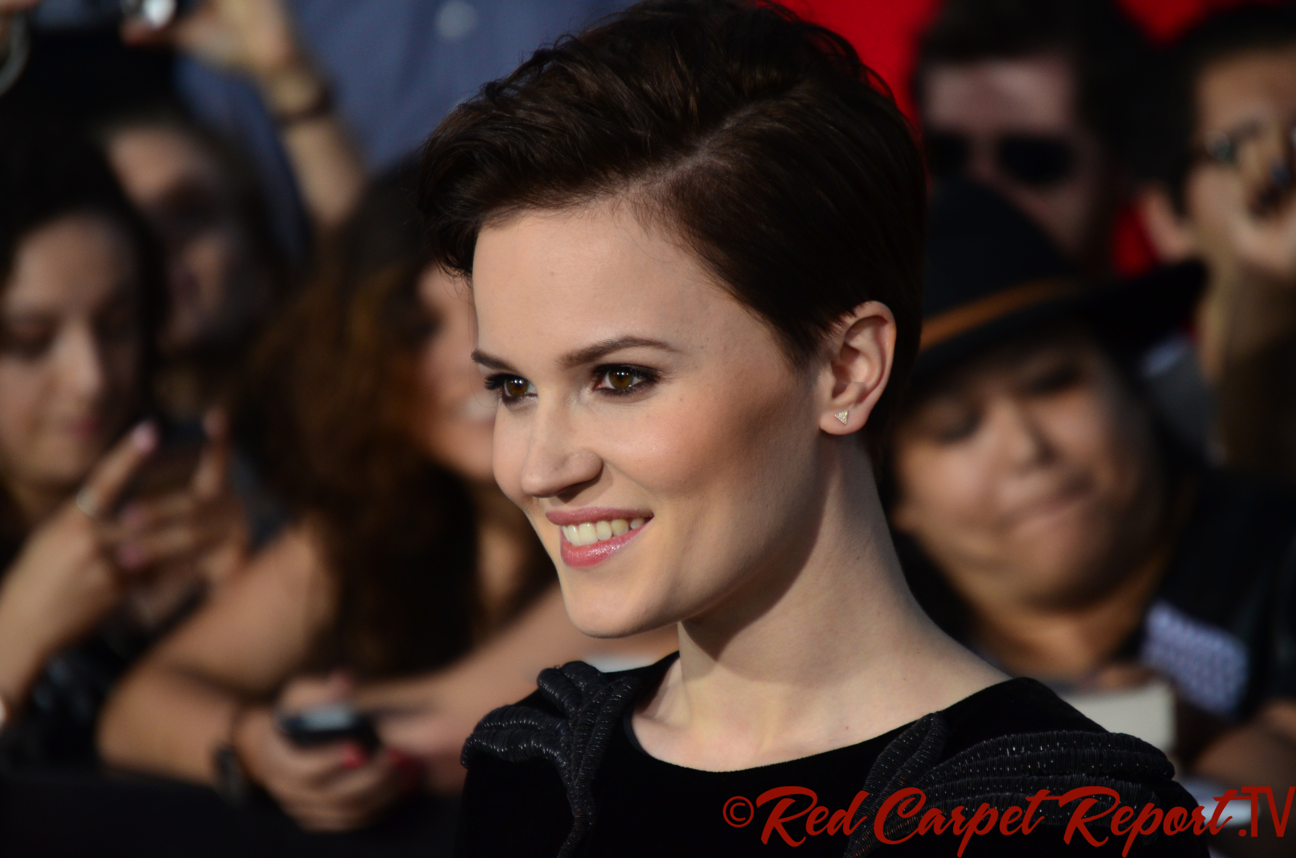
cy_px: 429
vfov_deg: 4.6
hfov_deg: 6.9
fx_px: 10778
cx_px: 648
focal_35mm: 300
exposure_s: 1/125
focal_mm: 200
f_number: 5.6
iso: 640
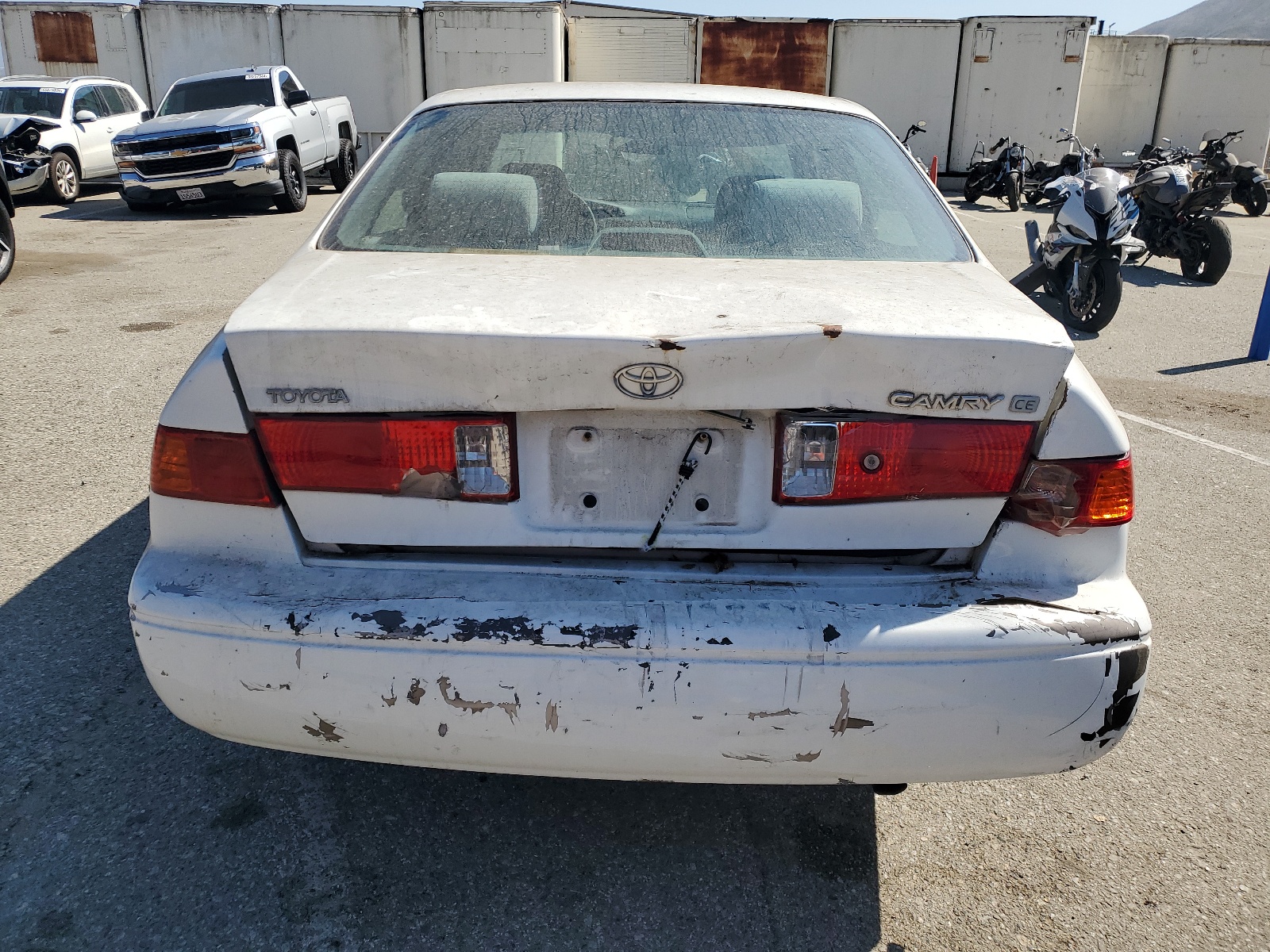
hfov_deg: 67.3
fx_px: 954
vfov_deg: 53.1
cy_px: 476
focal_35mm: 26
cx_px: 635
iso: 50
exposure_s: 1/3333
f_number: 1.5
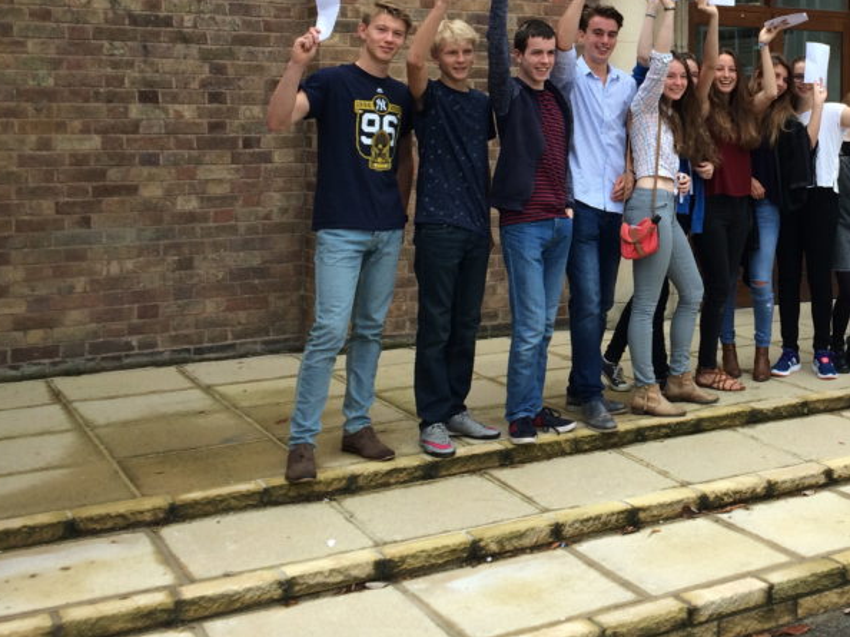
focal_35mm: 50
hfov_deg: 36.5
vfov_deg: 28.3
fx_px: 1227
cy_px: 100
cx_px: 714
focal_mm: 4.15
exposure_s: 1/176
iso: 32
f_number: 2.2
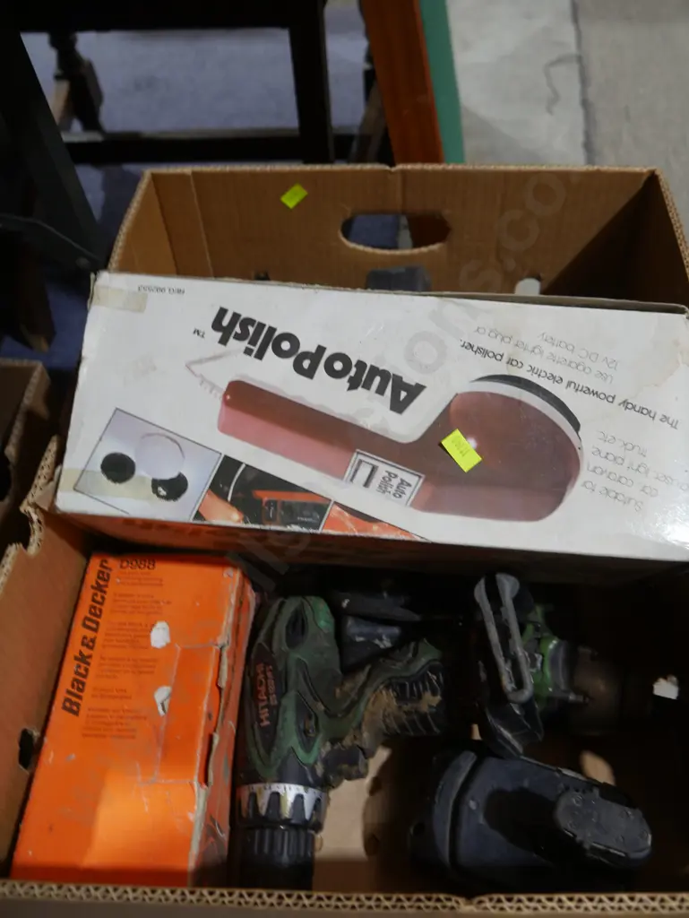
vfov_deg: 59.9
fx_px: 796
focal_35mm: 30
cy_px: 459
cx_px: 344
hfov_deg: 46.8
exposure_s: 1/60
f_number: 3.6
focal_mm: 15
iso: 400
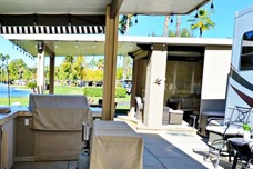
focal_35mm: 45
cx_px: 63
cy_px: 124
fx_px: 316
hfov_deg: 42.3
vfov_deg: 29.5
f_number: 8
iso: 125
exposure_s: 1/250
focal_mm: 16
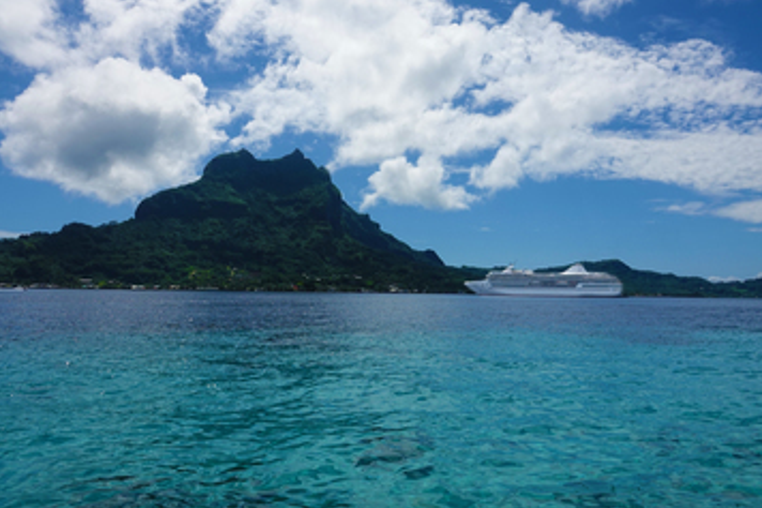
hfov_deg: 67.4
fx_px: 571
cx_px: 400
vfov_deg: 47.9
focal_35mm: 27
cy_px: 250
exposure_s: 1/1000
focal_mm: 8.8
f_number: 5.6
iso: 100
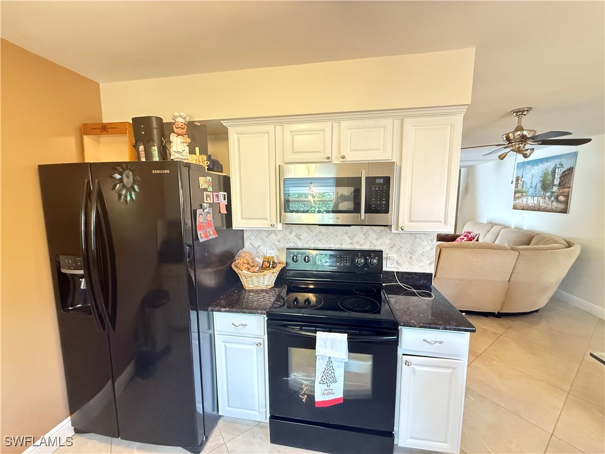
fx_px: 245
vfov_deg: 85.7
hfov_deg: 102.1
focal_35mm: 14
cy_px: 227
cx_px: 302
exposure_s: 1/60
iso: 1000
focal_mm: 2.22
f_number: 2.2
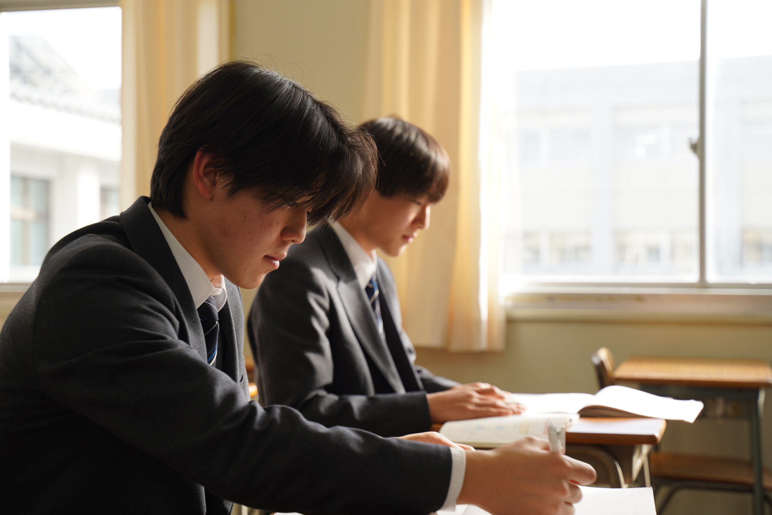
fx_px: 1222
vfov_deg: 23.8
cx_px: 386
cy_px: 258
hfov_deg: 35.1
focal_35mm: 57
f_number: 4.5
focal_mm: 57
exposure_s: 1/80
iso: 100
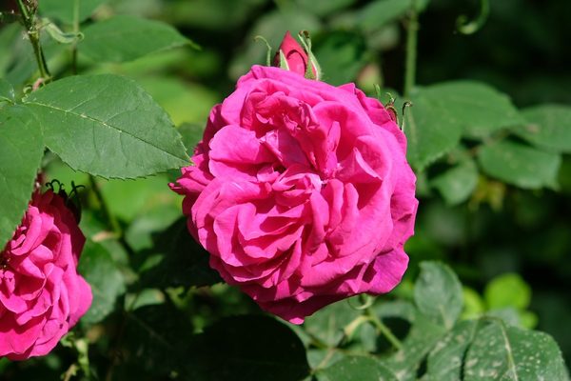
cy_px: 190
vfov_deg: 16.5
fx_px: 1316
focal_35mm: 83
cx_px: 286
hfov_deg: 24.5
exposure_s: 1/1000
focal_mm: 55
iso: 200
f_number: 4
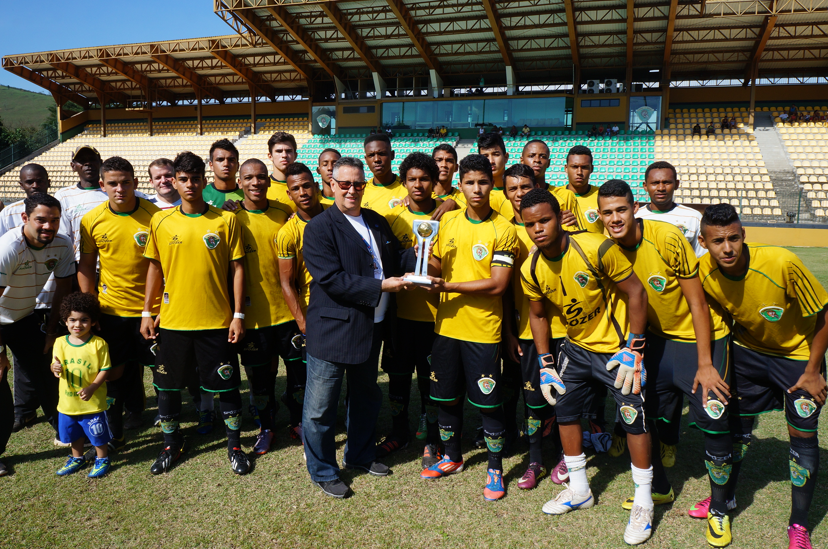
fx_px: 620
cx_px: 414
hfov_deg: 67.5
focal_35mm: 27
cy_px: 274
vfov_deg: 47.8
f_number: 13
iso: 200
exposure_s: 1/200
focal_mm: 18
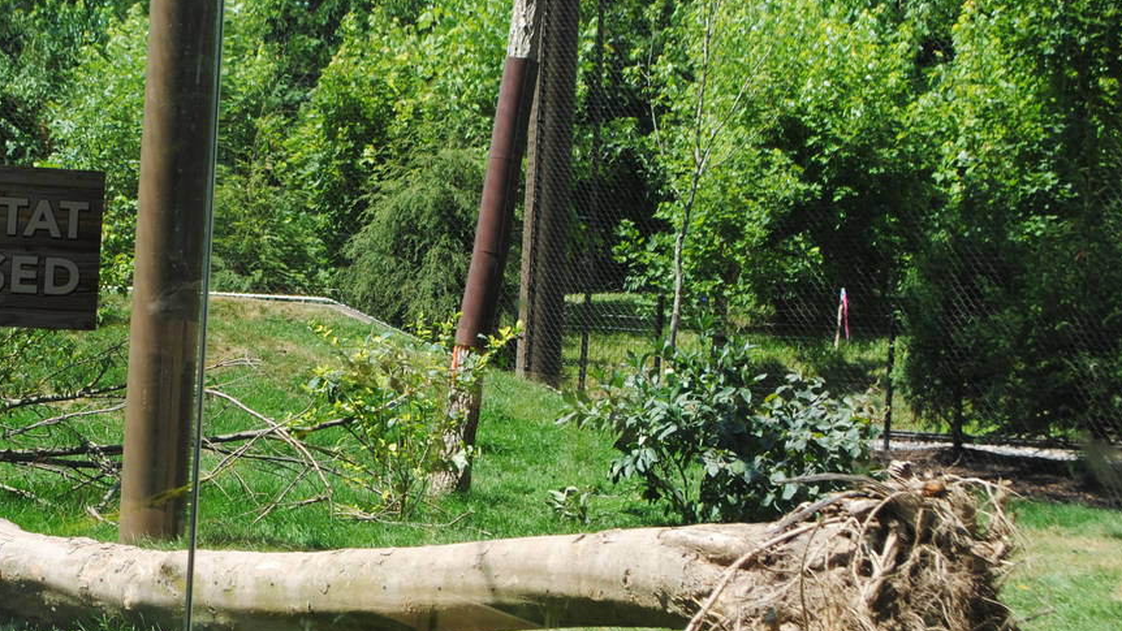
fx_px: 3303
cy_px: 262
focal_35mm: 111
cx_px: 120
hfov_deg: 19.0
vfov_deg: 10.9
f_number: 7.1
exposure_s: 1/200
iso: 100
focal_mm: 38
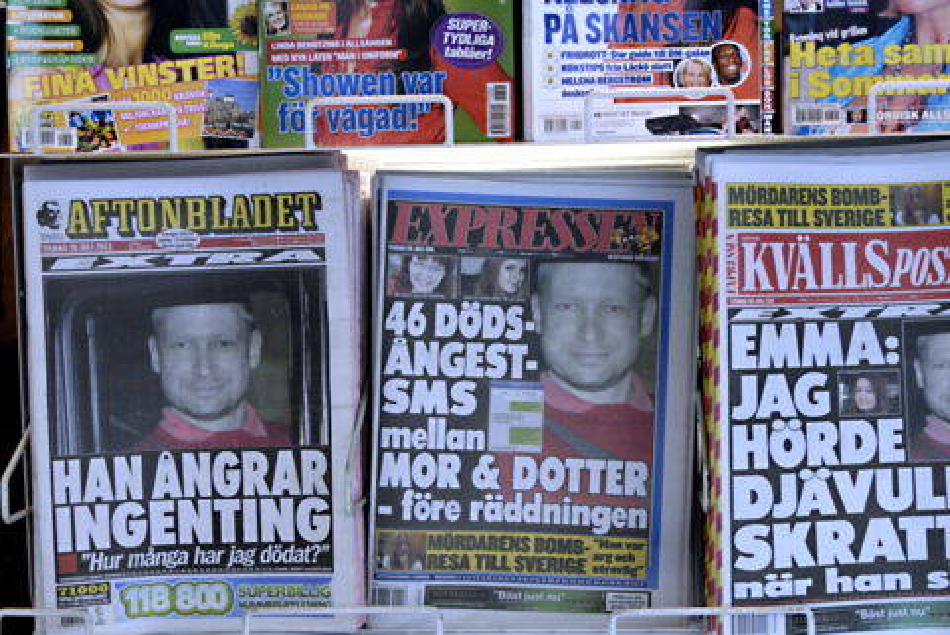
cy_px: 318
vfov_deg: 20.7
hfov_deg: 30.5
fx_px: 1743
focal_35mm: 66
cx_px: 475
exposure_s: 1/100
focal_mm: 44
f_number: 5
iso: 800
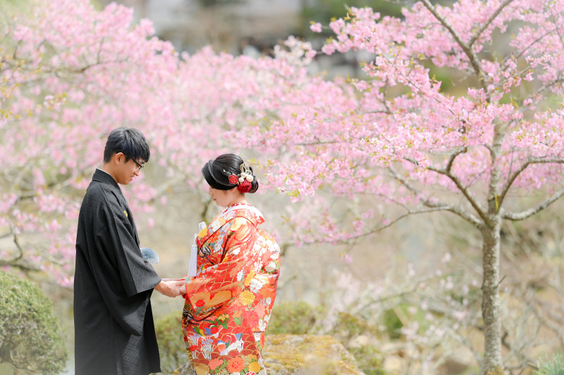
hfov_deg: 15.2
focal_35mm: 135
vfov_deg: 10.1
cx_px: 282
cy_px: 188
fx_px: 2113
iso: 50
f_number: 2
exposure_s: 1/1000
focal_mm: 135
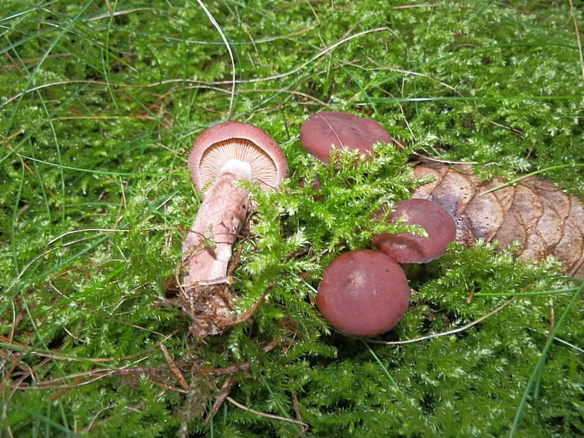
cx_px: 292
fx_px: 405
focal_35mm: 24
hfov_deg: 71.6
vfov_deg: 56.8
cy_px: 219
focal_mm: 4.2
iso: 800
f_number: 7.9
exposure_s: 1/30
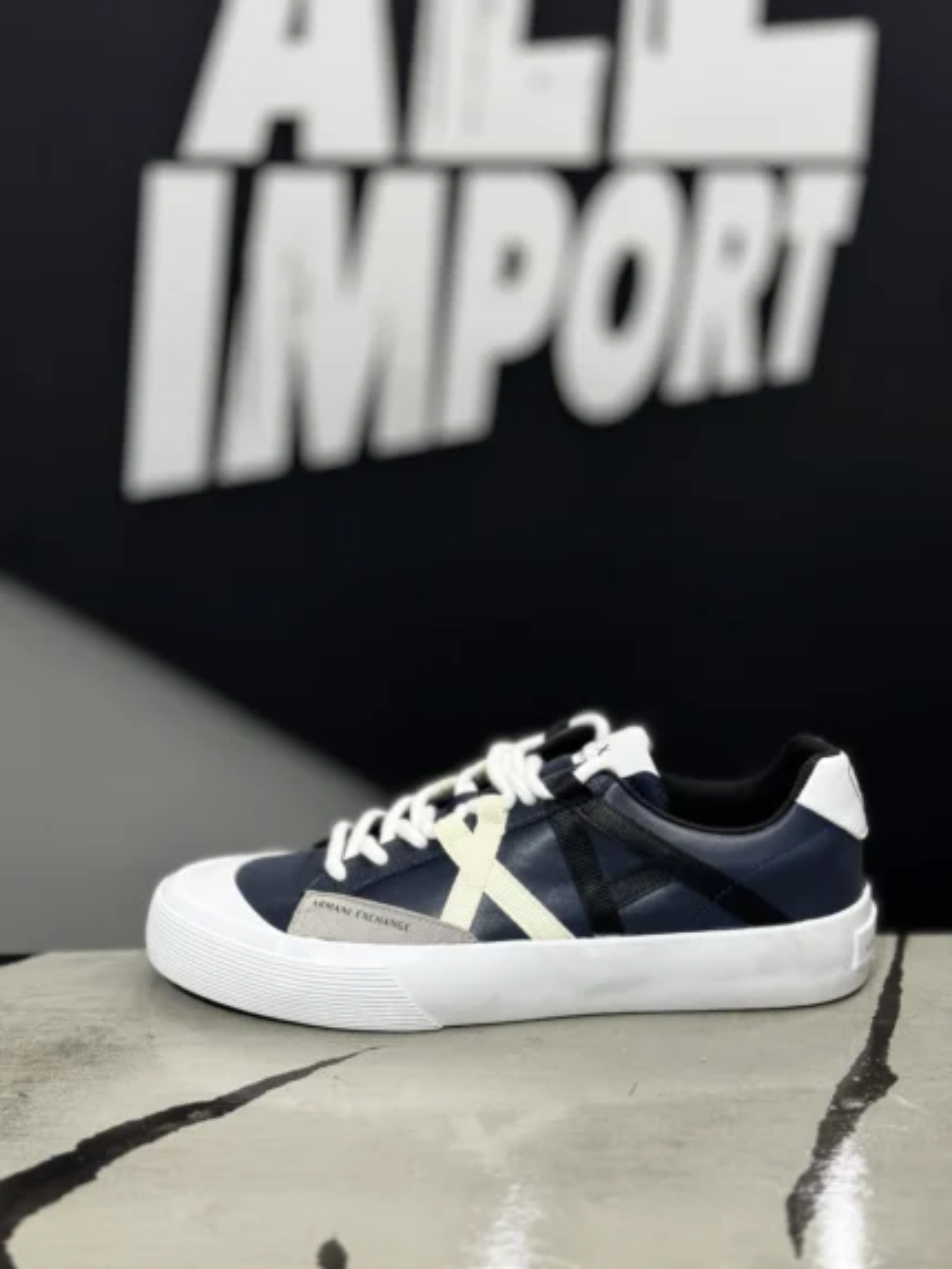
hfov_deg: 30.3
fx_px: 1759
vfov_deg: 39.6
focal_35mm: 48
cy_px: 634
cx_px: 476
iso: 250
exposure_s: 1/60
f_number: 1.78
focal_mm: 6.76
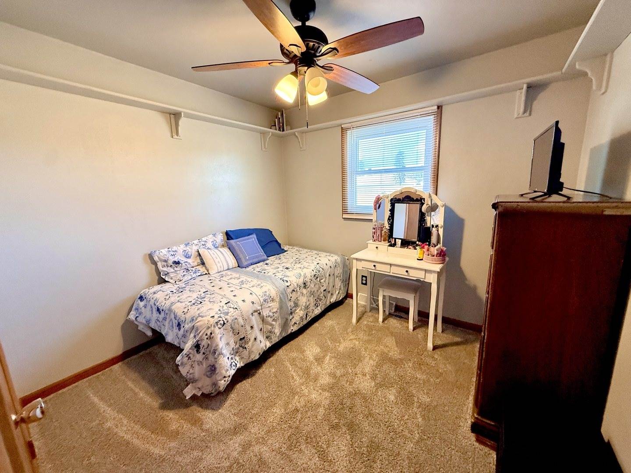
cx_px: 316
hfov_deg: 102.1
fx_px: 255
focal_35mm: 14
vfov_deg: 85.7
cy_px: 236
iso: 400
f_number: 2.2
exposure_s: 1/120
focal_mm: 2.22
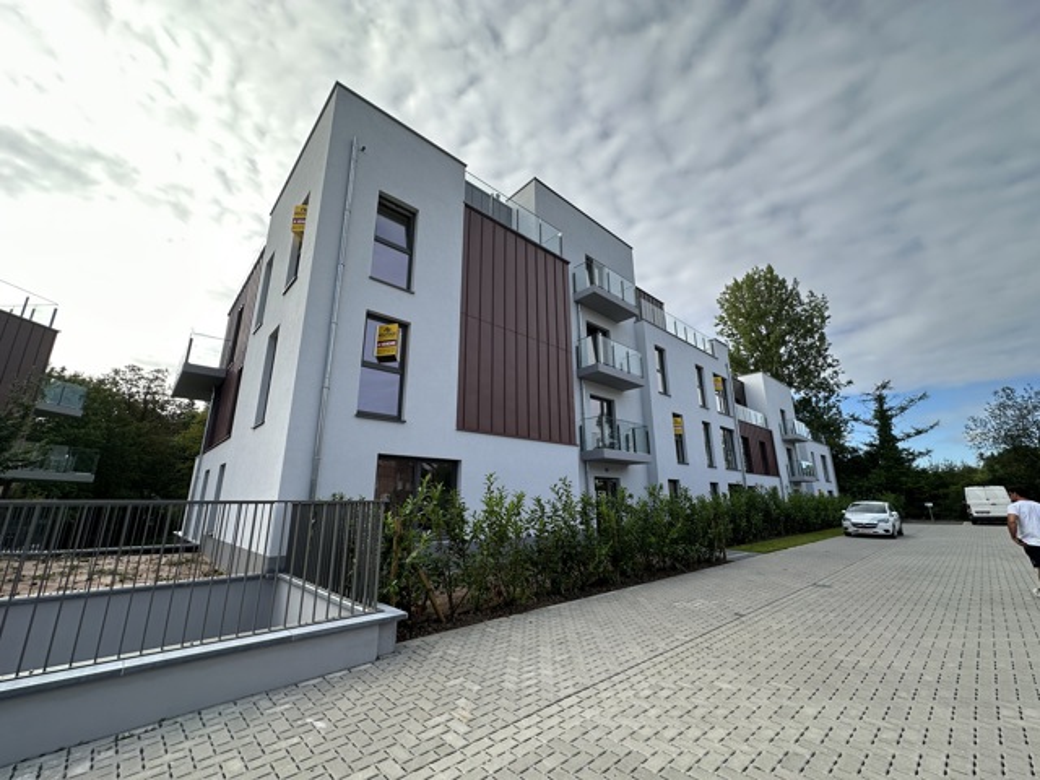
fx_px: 421
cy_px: 390
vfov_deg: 85.7
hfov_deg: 102.1
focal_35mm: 14
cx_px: 520
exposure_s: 1/716
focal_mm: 2.22
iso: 40
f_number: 2.2
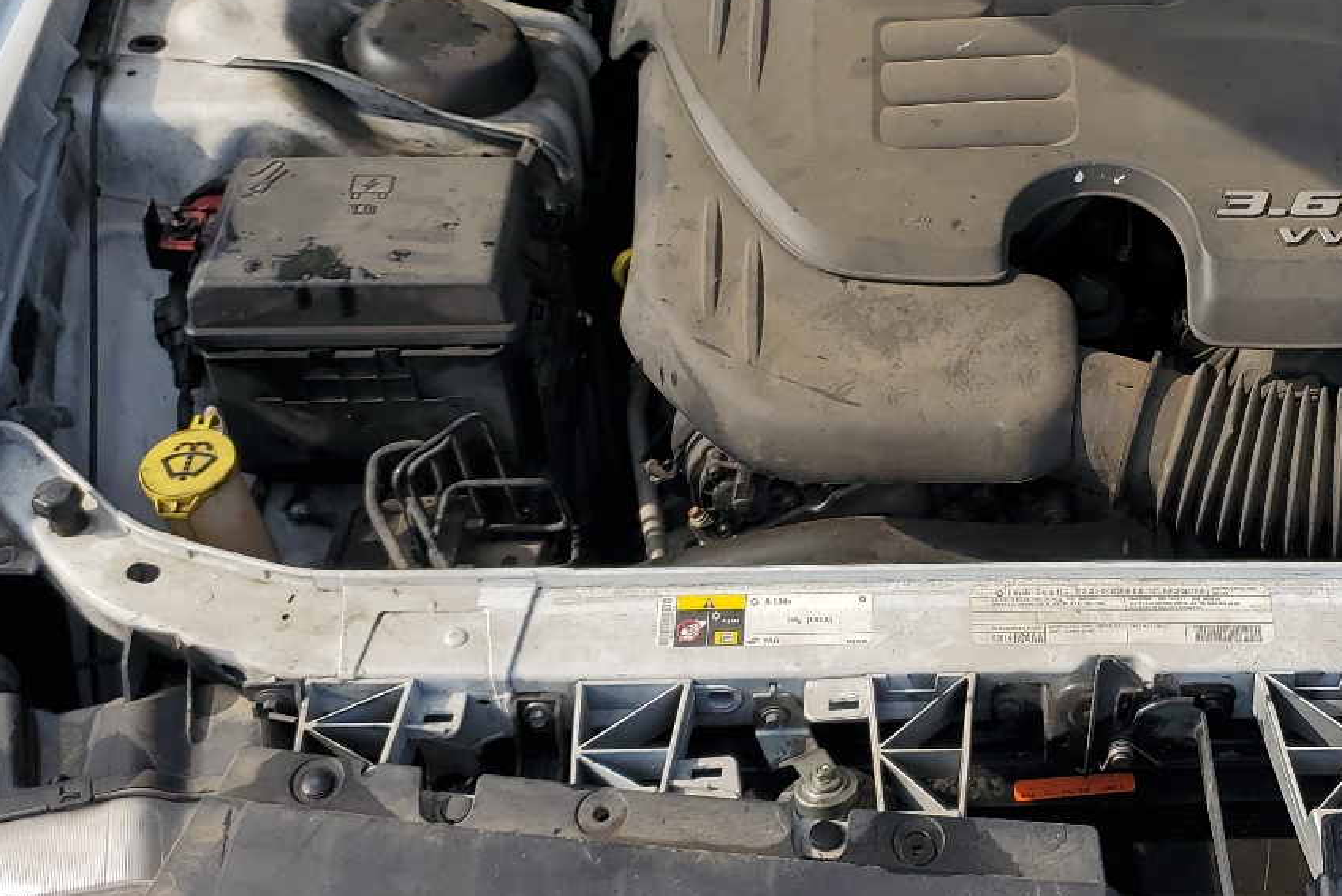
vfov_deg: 26.5
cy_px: 408
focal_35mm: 51
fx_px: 1902
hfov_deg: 37.7
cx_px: 1032
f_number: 1.5
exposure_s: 1/2500
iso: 50
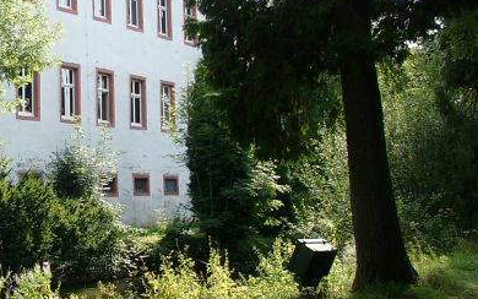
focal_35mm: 74
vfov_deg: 17.4
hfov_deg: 26.6
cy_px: 38
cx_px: 23
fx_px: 964
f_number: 4
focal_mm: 7.13
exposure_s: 1/180
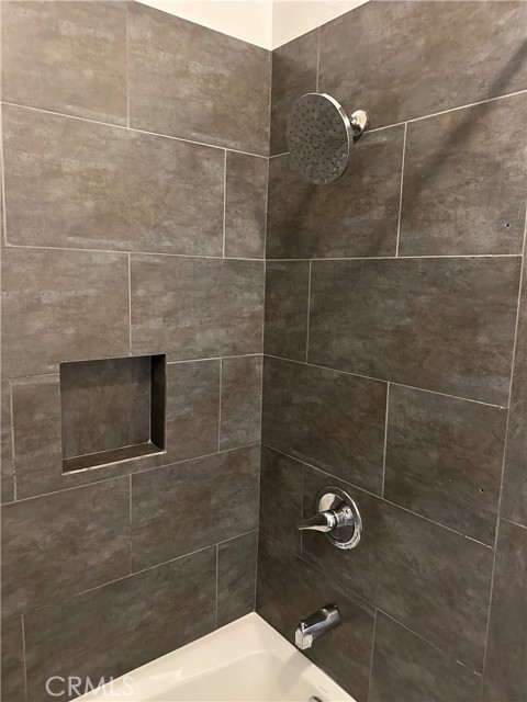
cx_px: 264
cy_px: 351
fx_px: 487
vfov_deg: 71.6
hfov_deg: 56.8
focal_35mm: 24
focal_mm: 6.86
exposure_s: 1/30
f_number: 1.78
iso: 800
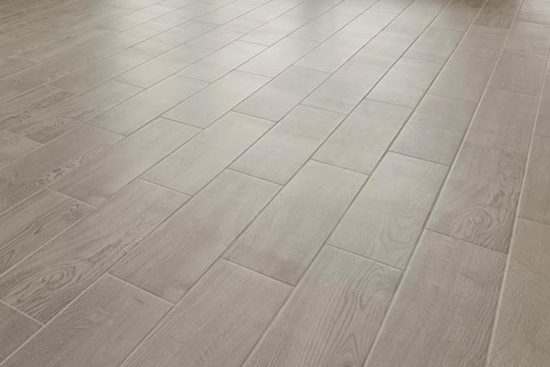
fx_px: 657
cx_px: -83
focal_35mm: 43
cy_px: -163
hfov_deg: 36.7
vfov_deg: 25.0
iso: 250
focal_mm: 14
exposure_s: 1/15
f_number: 9
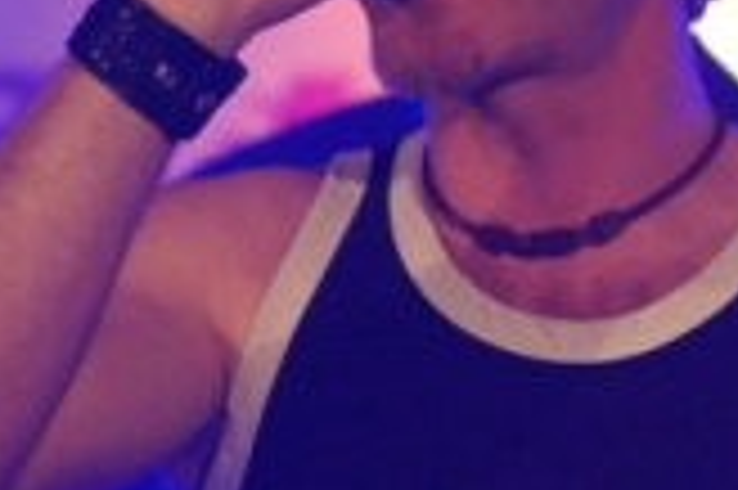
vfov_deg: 1.6
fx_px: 17612
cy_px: -13
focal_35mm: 860
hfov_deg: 2.4
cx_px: 495
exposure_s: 1/160
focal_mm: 210
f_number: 5
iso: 6400
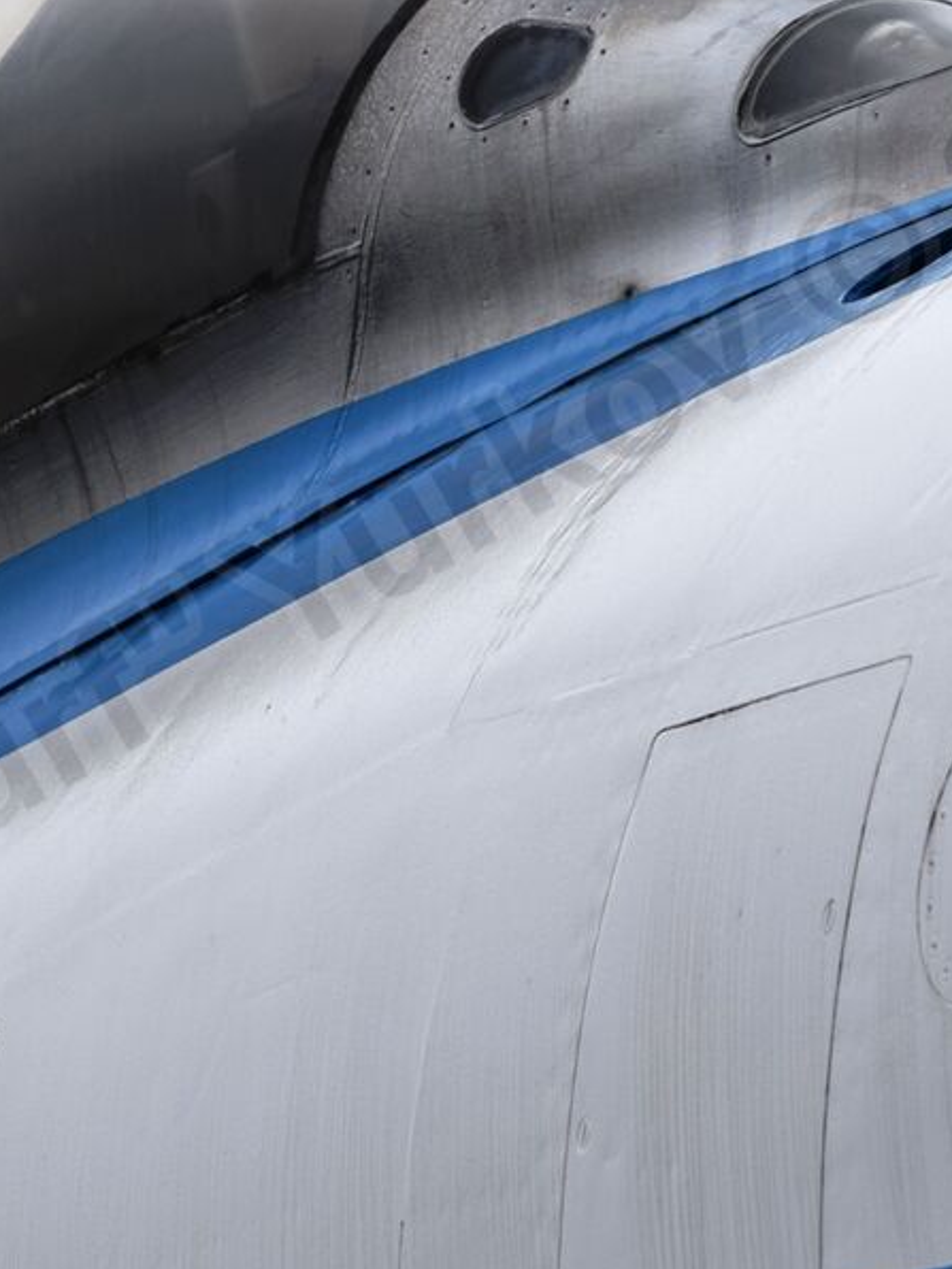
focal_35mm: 403
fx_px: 14778
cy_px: 495
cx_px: 23
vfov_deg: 4.9
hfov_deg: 3.7
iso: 100
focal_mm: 130
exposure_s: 1/200
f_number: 10
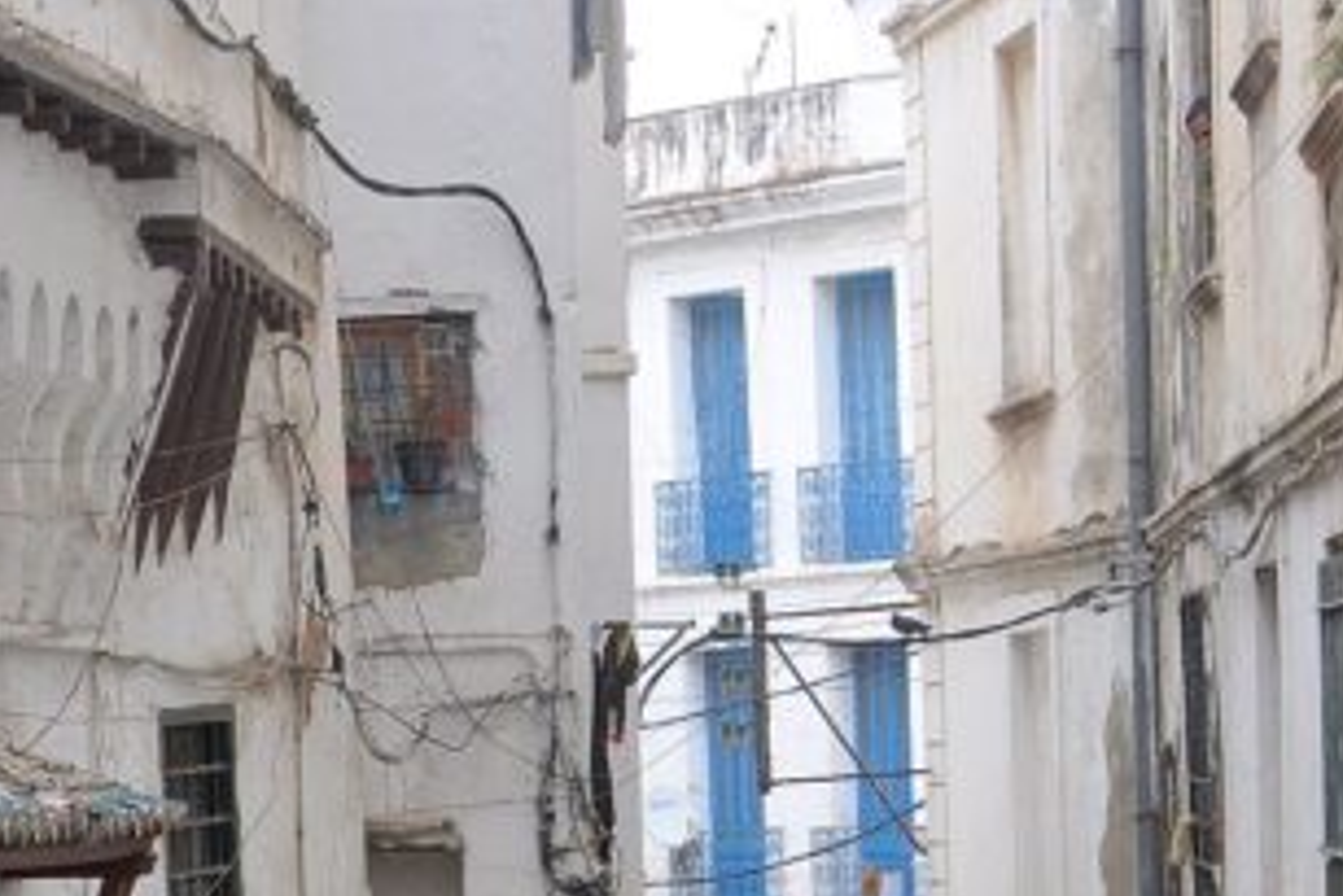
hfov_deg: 15.8
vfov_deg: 10.3
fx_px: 4852
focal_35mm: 130
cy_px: 1198
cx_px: 652
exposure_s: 1/125
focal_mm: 26
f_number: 5.6
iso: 320
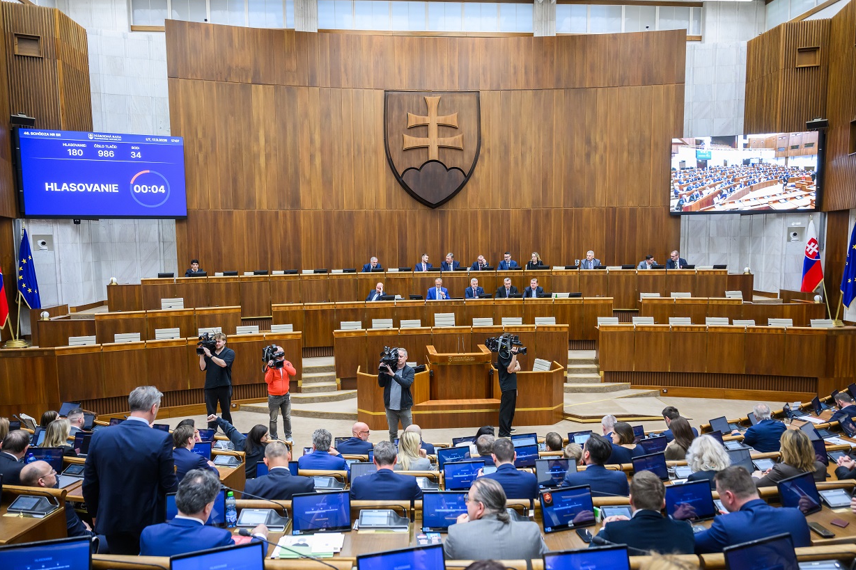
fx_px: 594
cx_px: 426
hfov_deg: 71.5
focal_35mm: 25
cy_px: 293
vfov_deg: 51.3
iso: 3200
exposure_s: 1/250
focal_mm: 24
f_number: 2.8
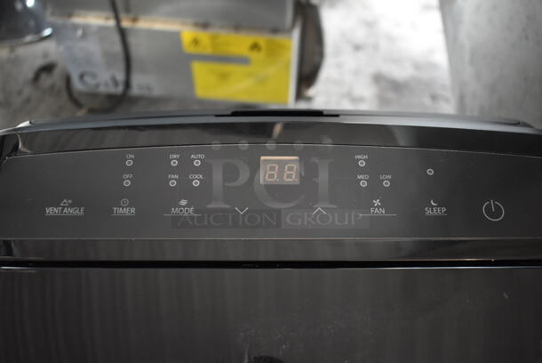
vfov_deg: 34.3
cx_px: 271
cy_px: 182
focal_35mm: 39
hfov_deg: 49.5
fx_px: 588
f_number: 4
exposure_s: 1/40
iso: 2500
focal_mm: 26
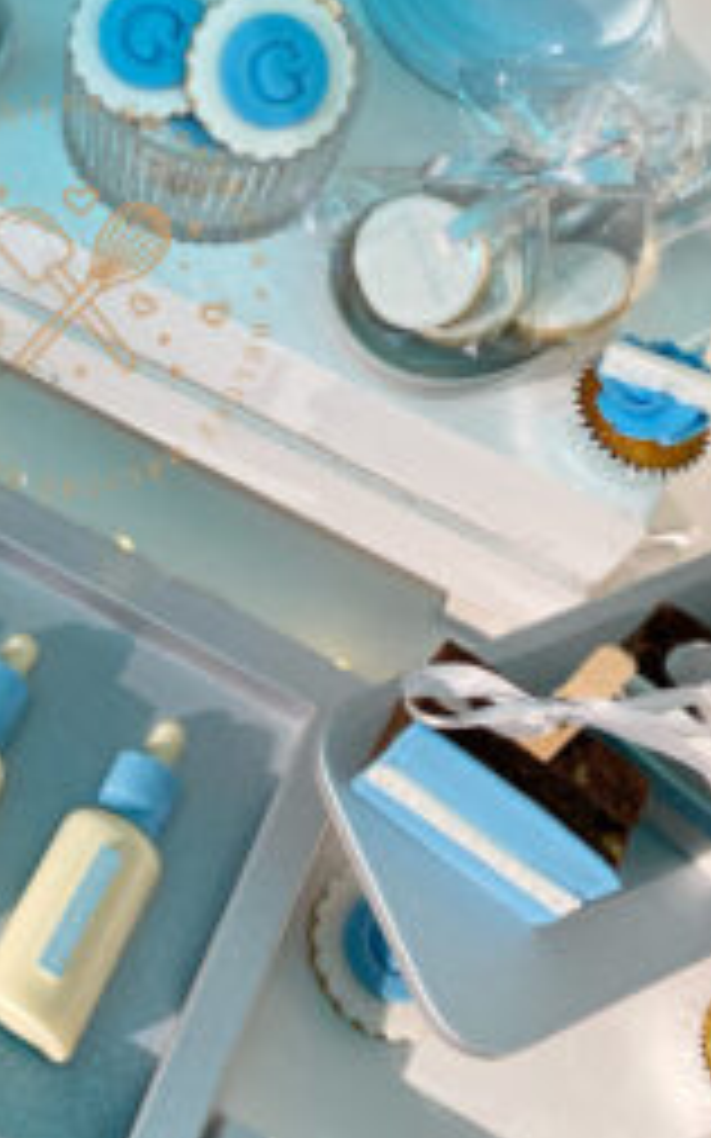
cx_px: 106
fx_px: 1458
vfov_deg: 40.6
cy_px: 200
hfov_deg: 26.7
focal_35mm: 47
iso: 125
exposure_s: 1/81
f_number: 1.8
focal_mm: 4.25
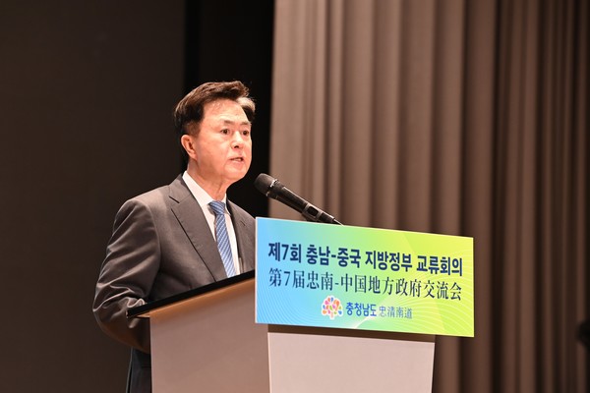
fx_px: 3278
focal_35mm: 200
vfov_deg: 6.9
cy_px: 196
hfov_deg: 10.3
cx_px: 295
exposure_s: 1/400
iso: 2500
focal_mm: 200
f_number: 5
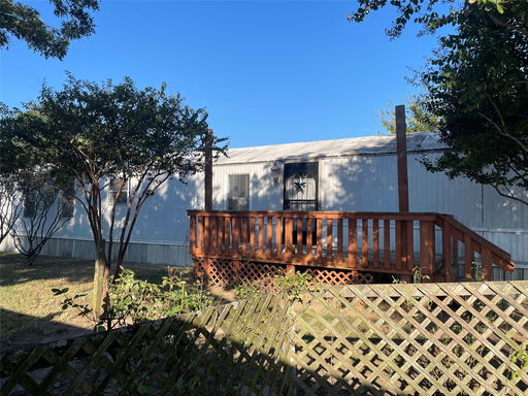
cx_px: 264
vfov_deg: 53.1
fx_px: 397
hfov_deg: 67.3
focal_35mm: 26
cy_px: 198
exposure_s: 1/2212
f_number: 1.6
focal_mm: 4.2
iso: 32
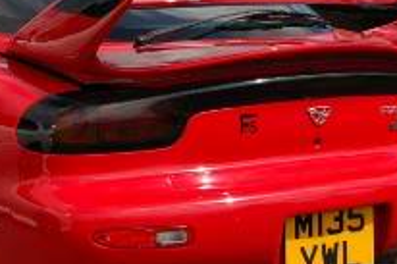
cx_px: 172
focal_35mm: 105
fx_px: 1157
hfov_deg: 19.5
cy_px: 51
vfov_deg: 13.0
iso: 200
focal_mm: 18
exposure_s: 1/1000
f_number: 7.1
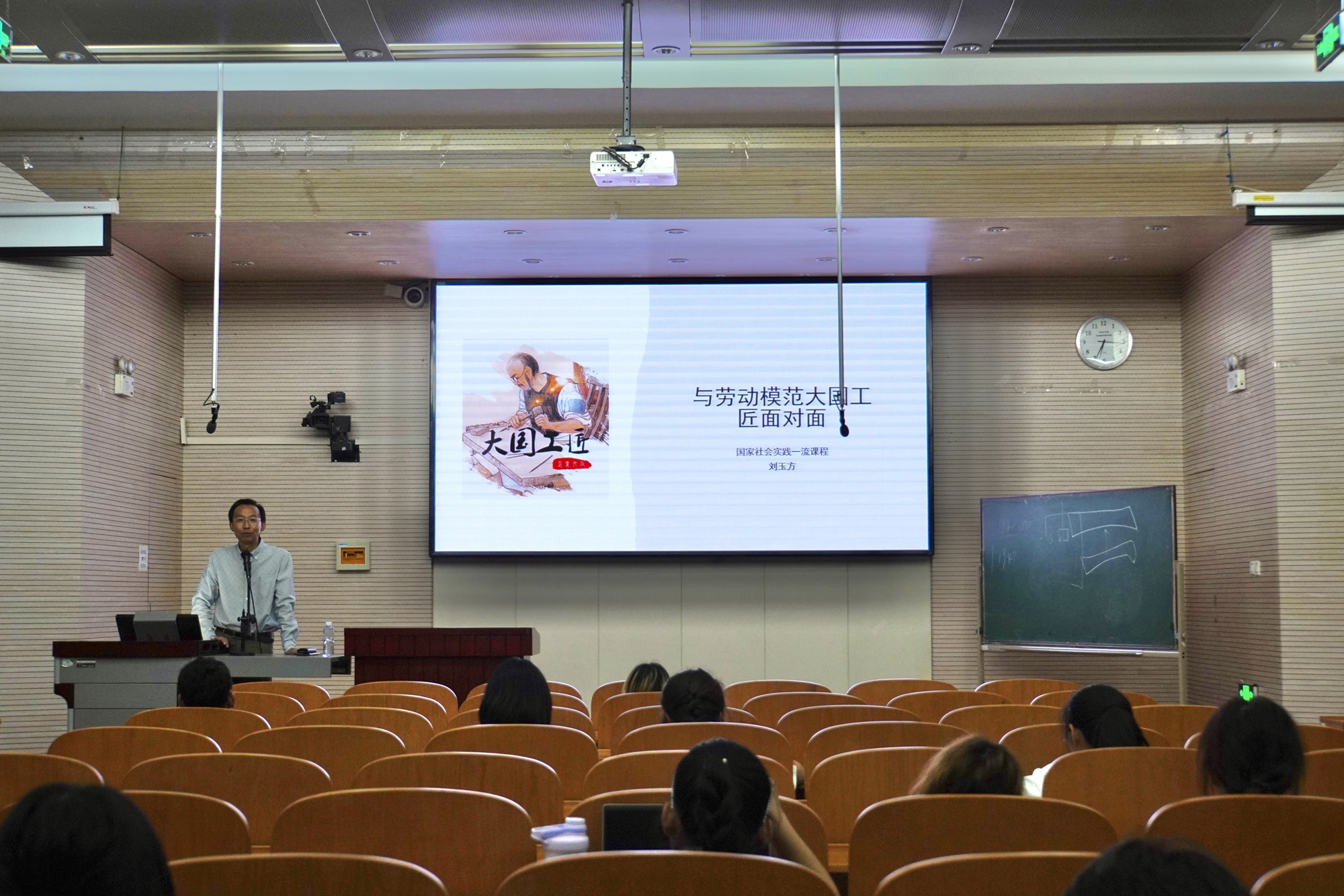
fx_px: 1792
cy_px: 448
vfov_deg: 28.1
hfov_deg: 41.1
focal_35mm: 48
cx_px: 672
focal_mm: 32
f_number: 4.5
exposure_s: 1/60
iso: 640
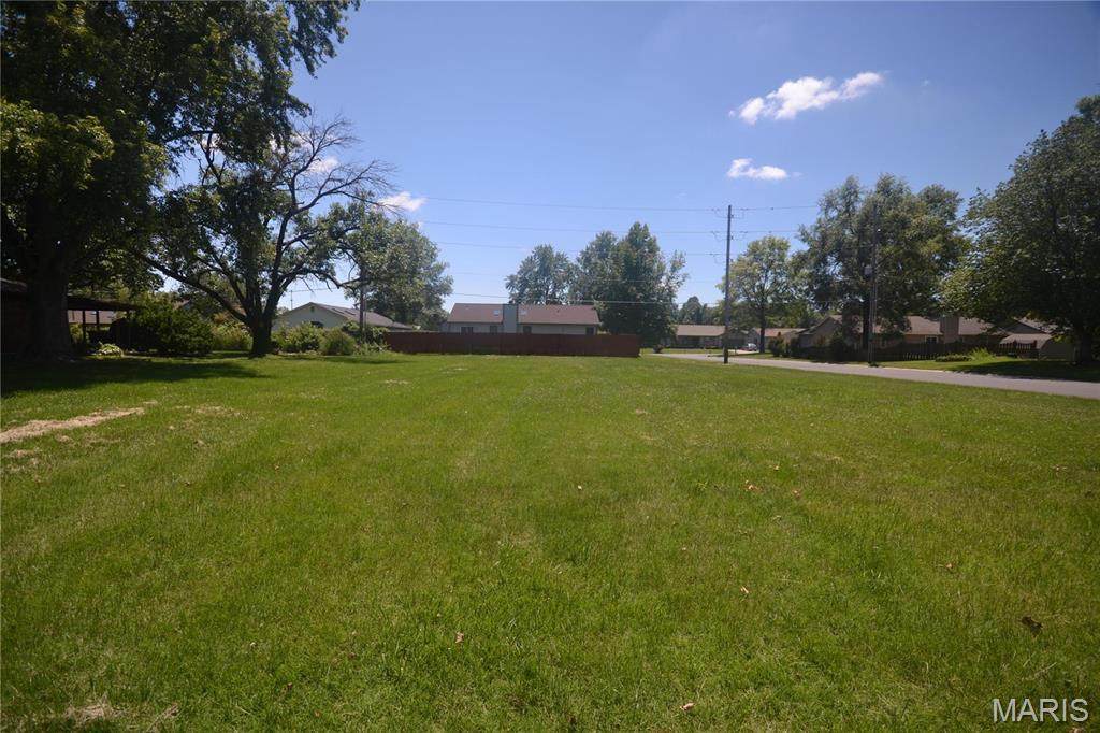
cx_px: 550
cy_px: 366
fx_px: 458
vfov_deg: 77.3
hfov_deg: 100.4
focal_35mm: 15
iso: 100
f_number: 5.6
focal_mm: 10
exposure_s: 1/125
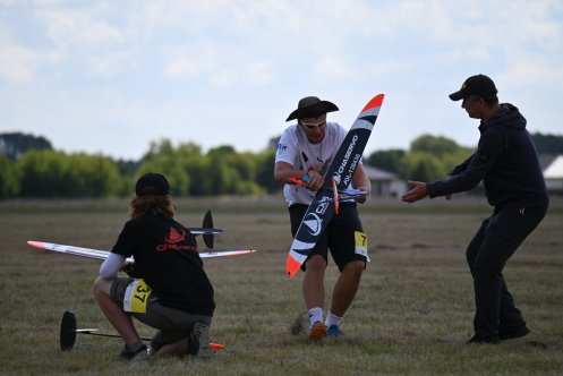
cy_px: 188
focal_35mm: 300
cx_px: 282
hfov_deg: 6.9
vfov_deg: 4.6
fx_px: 4694
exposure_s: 1/1600
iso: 320
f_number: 6
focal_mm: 300
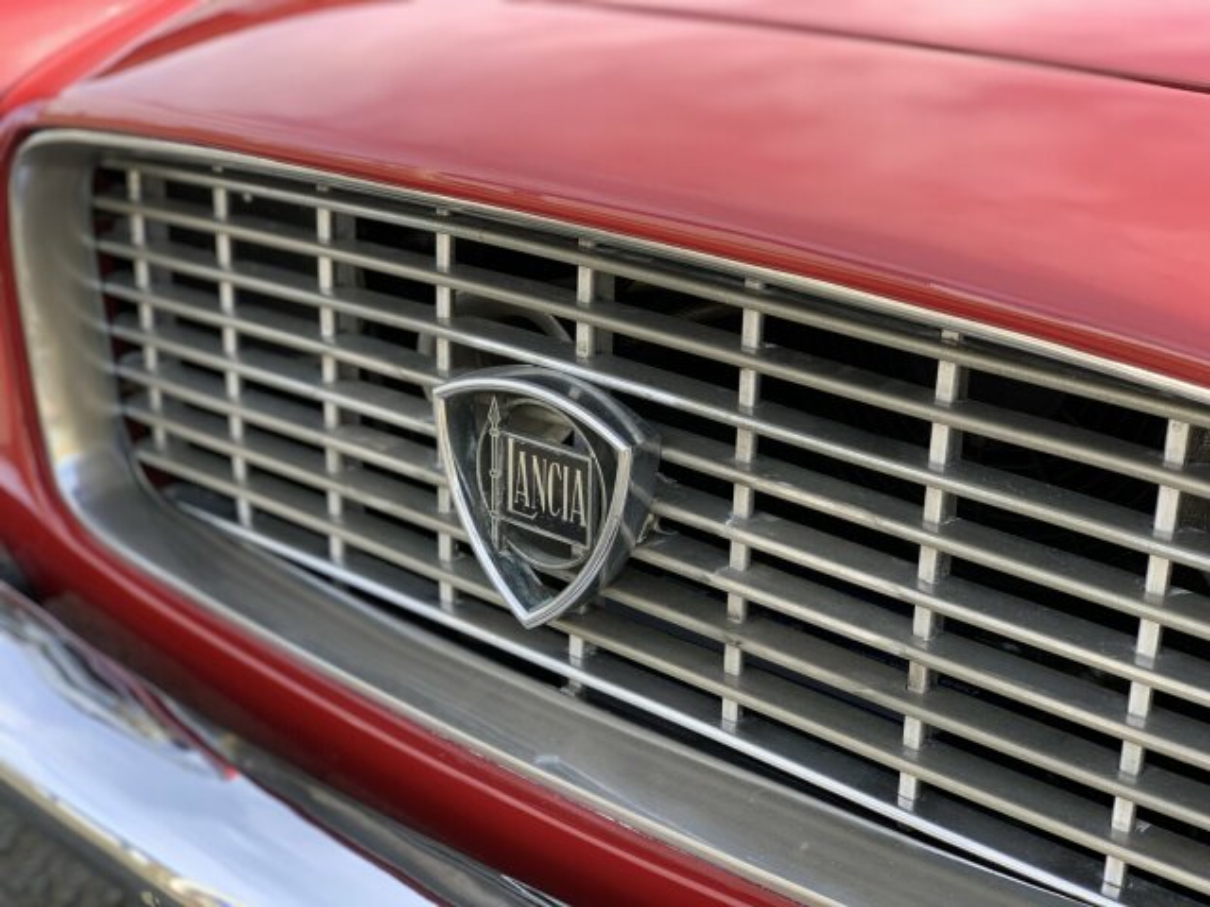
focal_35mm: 52
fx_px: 1818
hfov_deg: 36.8
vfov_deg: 28.0
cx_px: 605
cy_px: 454
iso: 16
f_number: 2.4
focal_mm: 6
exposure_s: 1/122
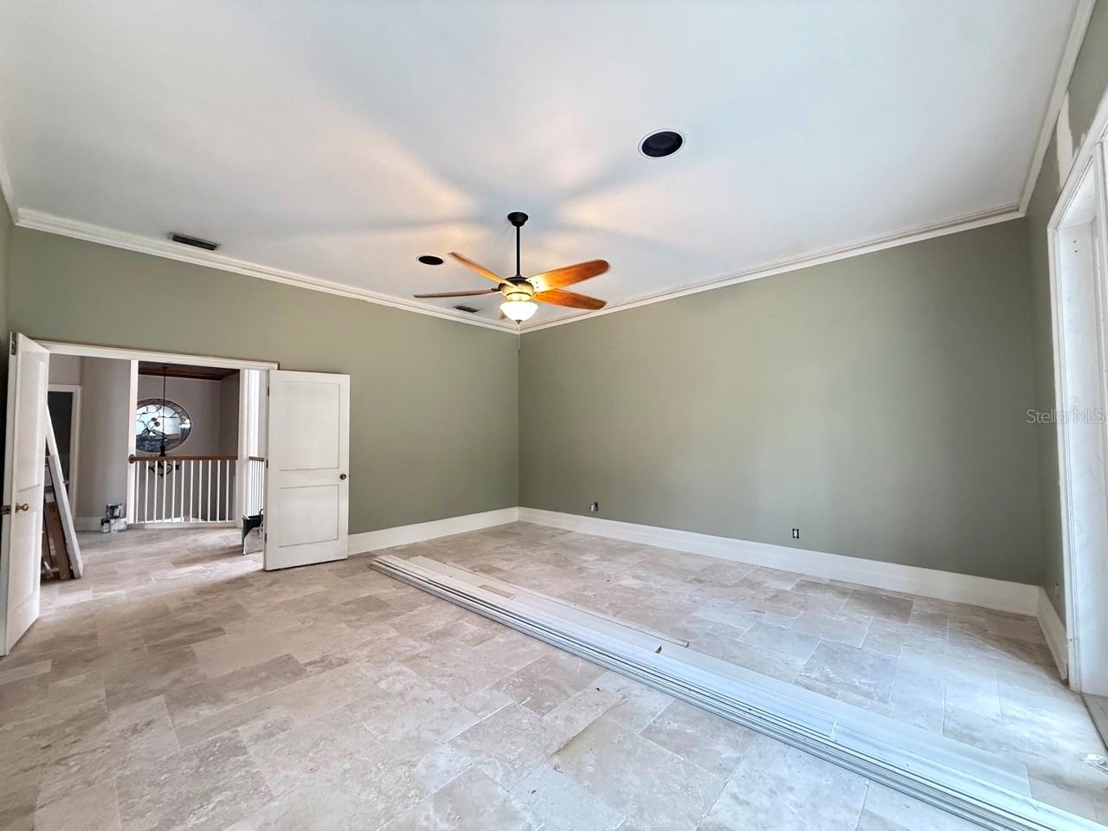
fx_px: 448
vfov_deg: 85.7
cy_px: 416
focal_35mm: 14
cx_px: 554
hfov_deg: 102.1
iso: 800
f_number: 2.2
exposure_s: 1/60
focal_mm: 2.22
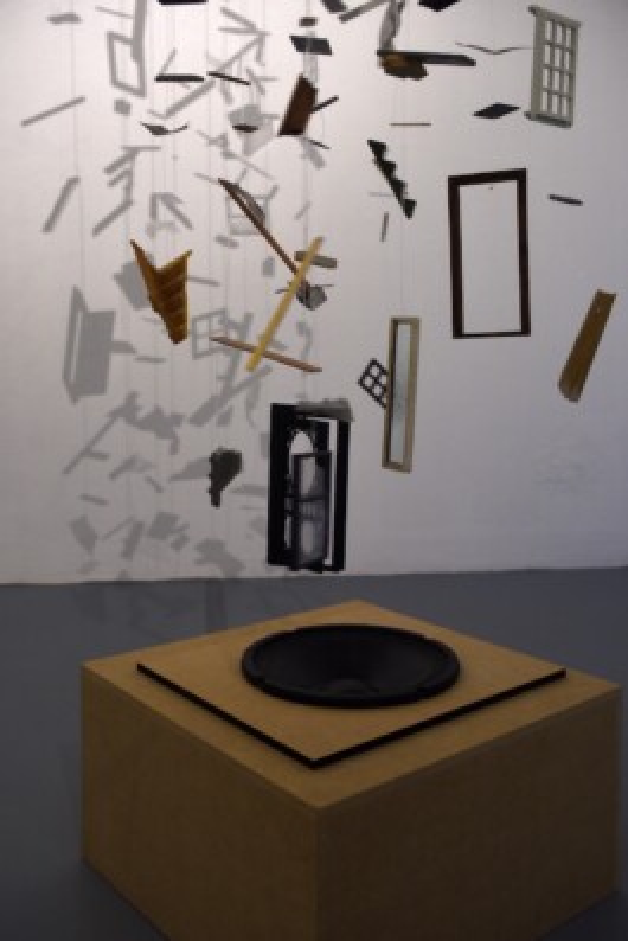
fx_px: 915
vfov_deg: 54.4
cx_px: 314
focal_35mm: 35
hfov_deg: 37.9
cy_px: 470
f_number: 5.6
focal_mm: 35
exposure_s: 1/8
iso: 400
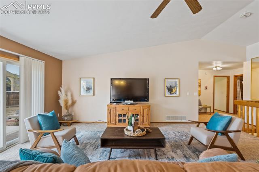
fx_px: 115
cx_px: 130
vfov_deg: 73.7
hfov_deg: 96.8
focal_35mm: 16
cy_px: 86
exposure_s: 1/2.5
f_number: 10
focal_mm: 16
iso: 800
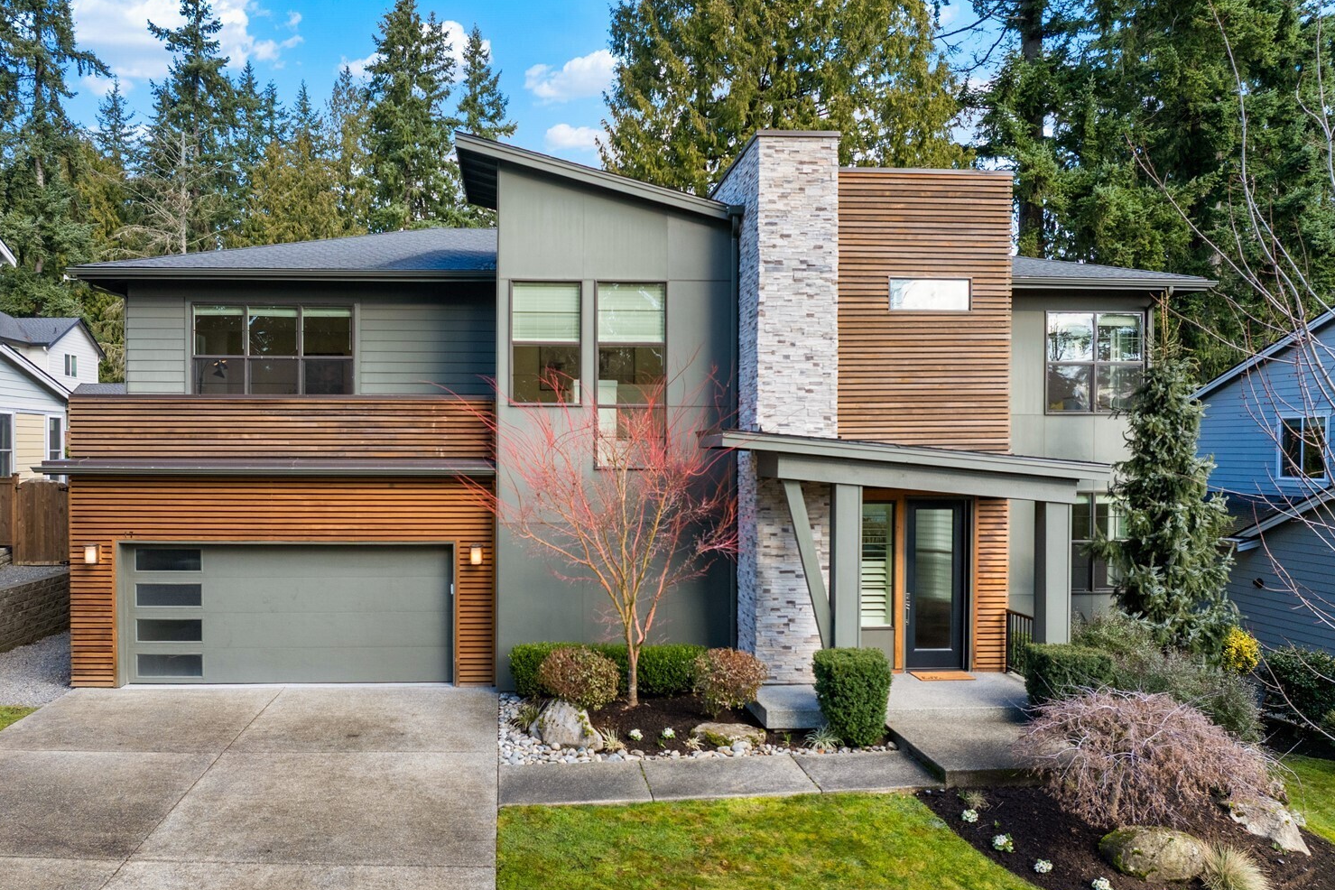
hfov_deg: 67.3
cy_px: 459
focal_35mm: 27
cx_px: 620
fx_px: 1001
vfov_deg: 47.9
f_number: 2.8
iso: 350
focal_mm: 12.29
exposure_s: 1/800
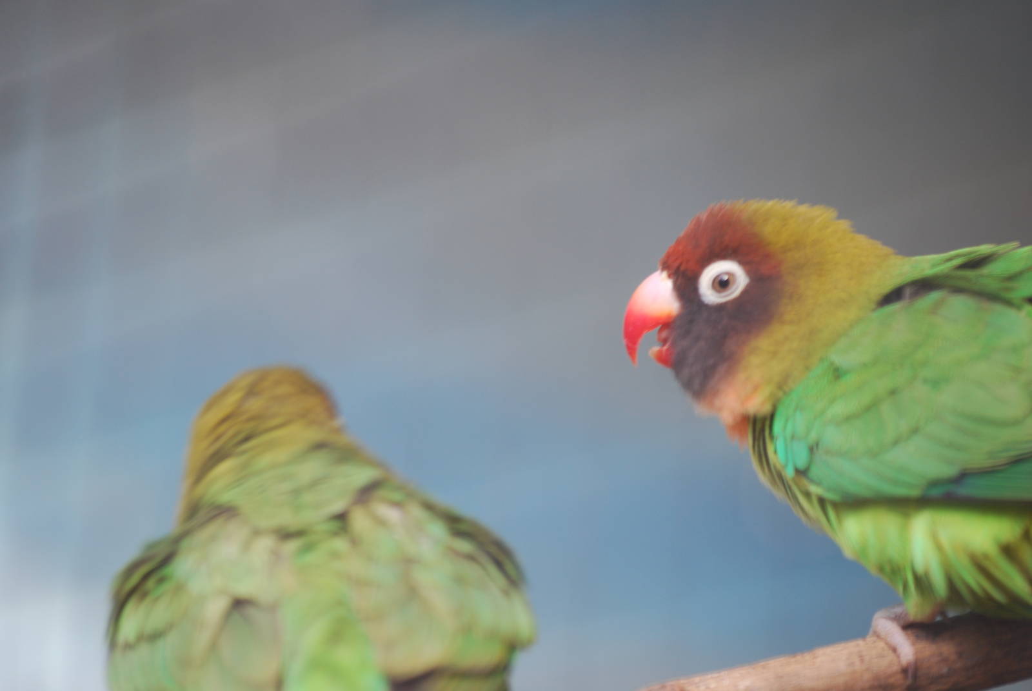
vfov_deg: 5.4
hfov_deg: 8.1
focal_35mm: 255
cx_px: 516
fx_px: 7319
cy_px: 346
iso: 200
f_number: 5
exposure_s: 1/125
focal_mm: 170
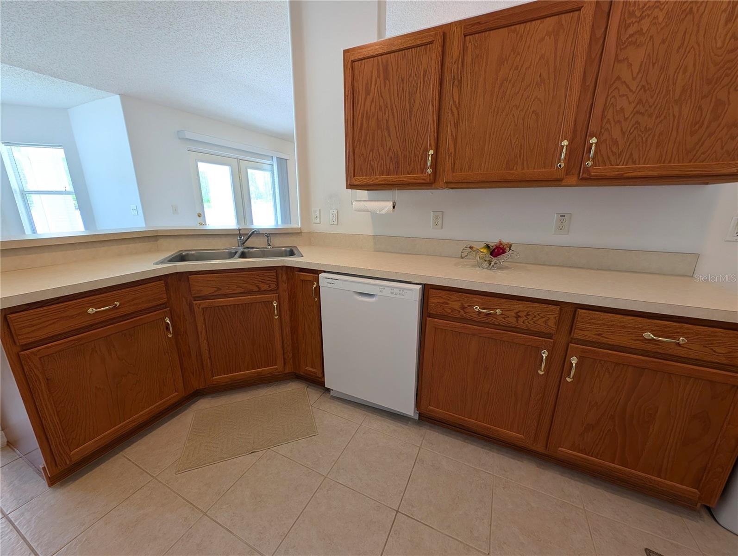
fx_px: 256
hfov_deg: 110.5
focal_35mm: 12
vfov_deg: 94.6
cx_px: 369
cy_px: 278
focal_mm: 2.23
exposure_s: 1/60
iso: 44
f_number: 1.95
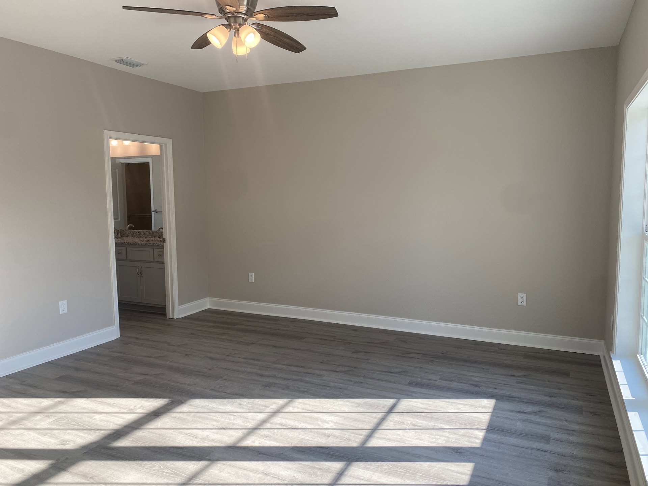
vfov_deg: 53.1
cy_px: 243
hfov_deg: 67.3
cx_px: 324
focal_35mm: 26
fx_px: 487
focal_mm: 4.25
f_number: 1.8
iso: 32
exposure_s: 1/210
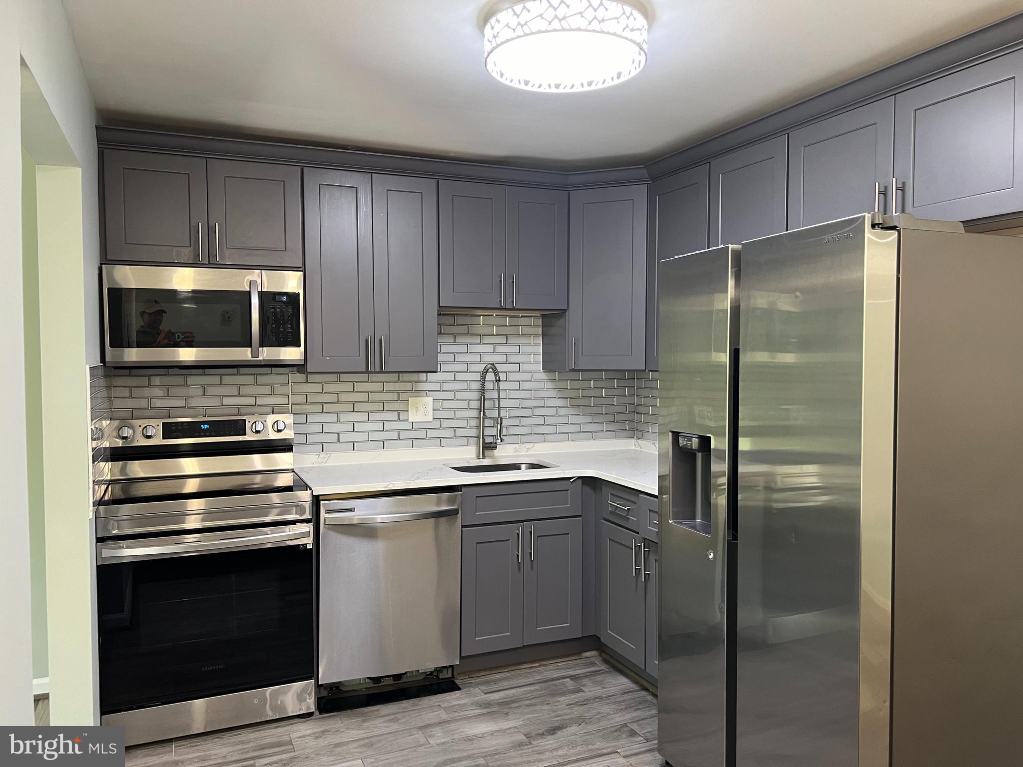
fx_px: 768
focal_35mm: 26
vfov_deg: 53.1
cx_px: 512
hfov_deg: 67.3
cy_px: 384
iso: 160
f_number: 1.5
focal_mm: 5.7
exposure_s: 1/60
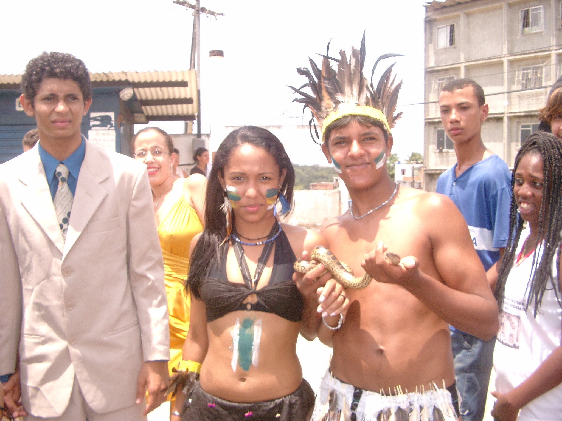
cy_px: 210
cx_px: 281
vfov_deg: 38.7
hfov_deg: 50.1
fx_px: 601
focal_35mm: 37
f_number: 5
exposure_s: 1/640
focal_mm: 7.6
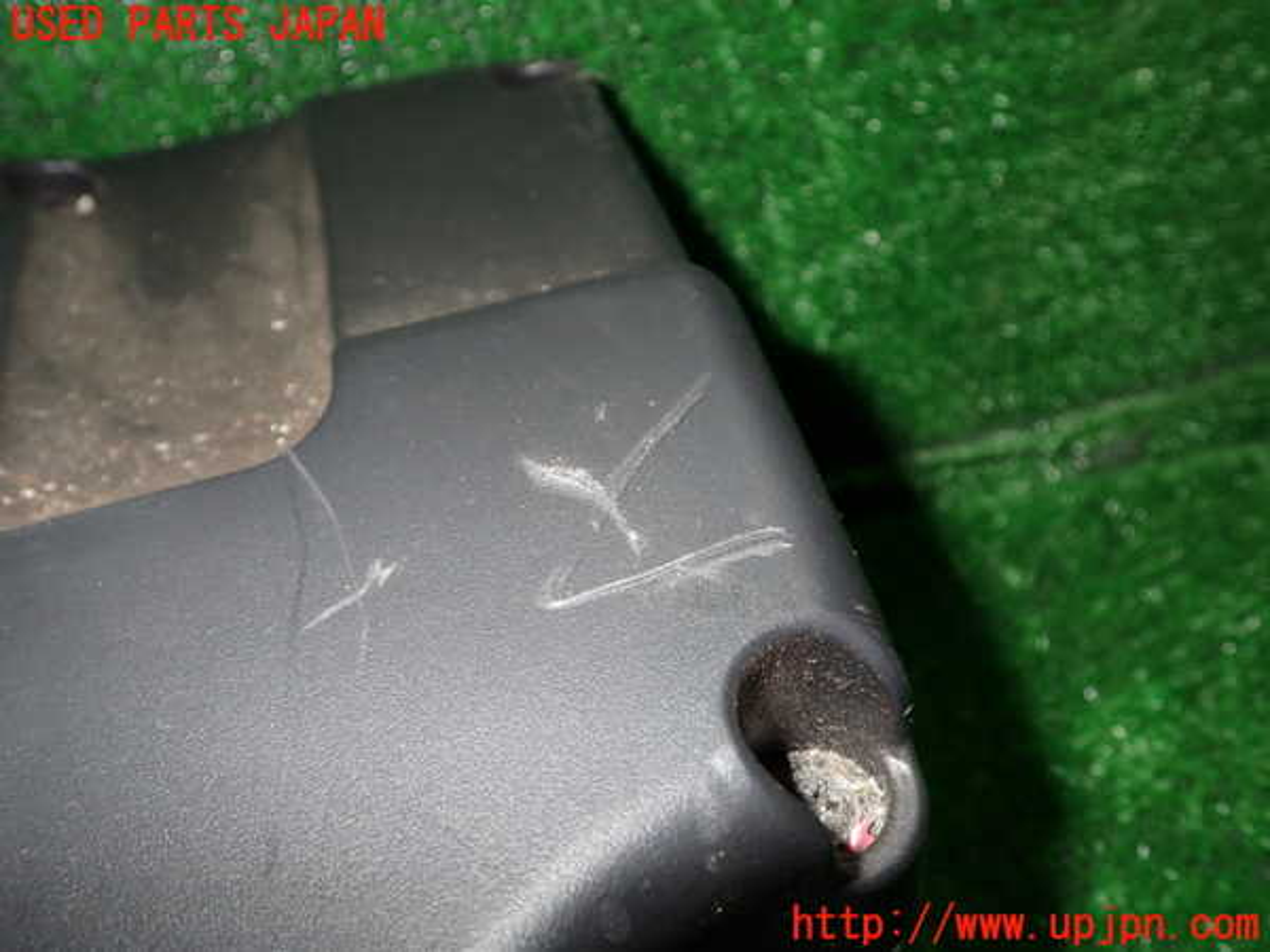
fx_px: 1101
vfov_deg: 46.8
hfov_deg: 60.0
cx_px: 635
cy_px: 476
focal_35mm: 30
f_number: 6.3
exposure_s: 1/30
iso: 200
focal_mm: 5.4
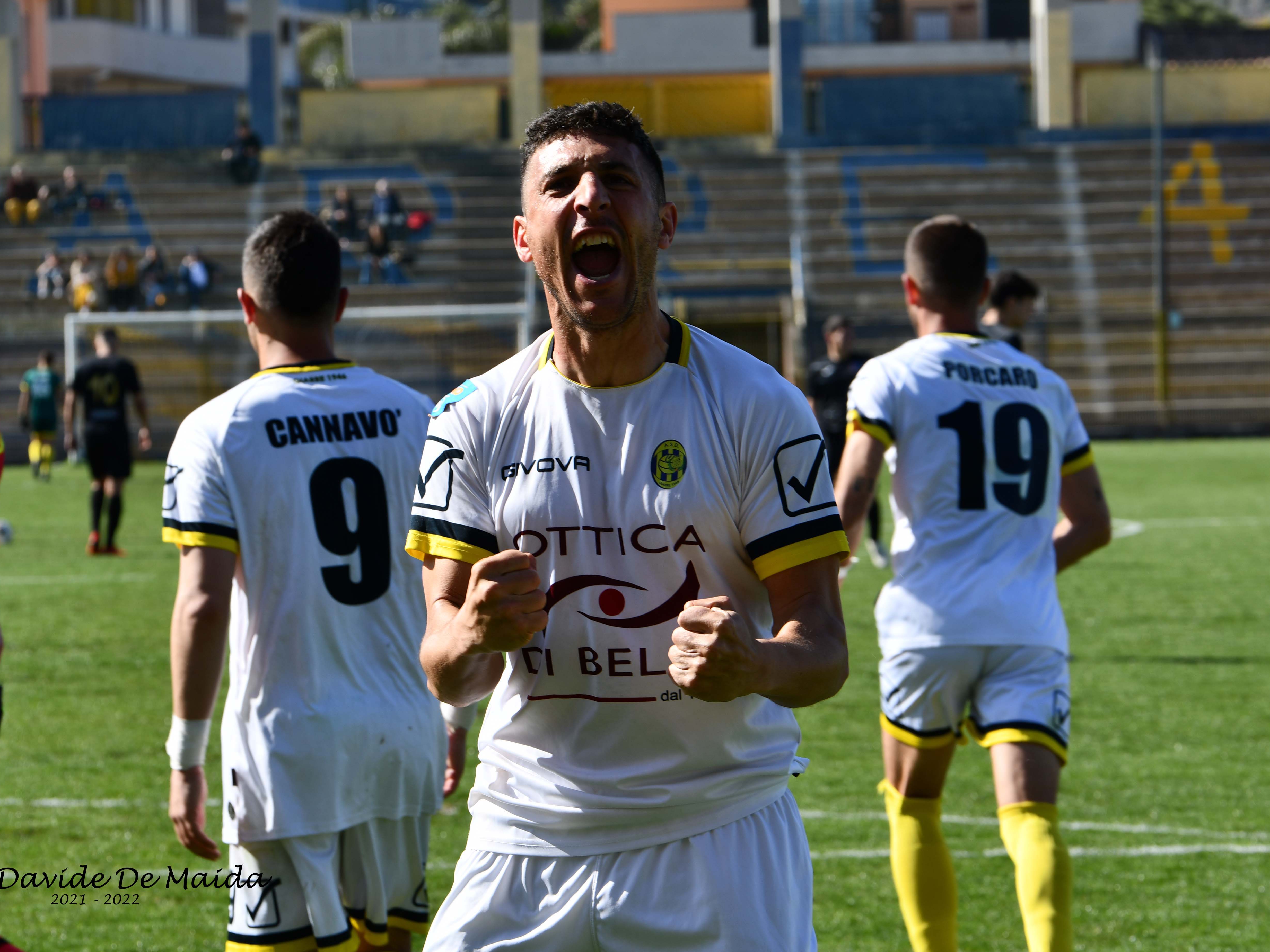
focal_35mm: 179
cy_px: 476
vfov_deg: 8.3
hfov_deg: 11.0
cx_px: 598
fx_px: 6567
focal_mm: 110
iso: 125
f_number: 8
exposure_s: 1/250
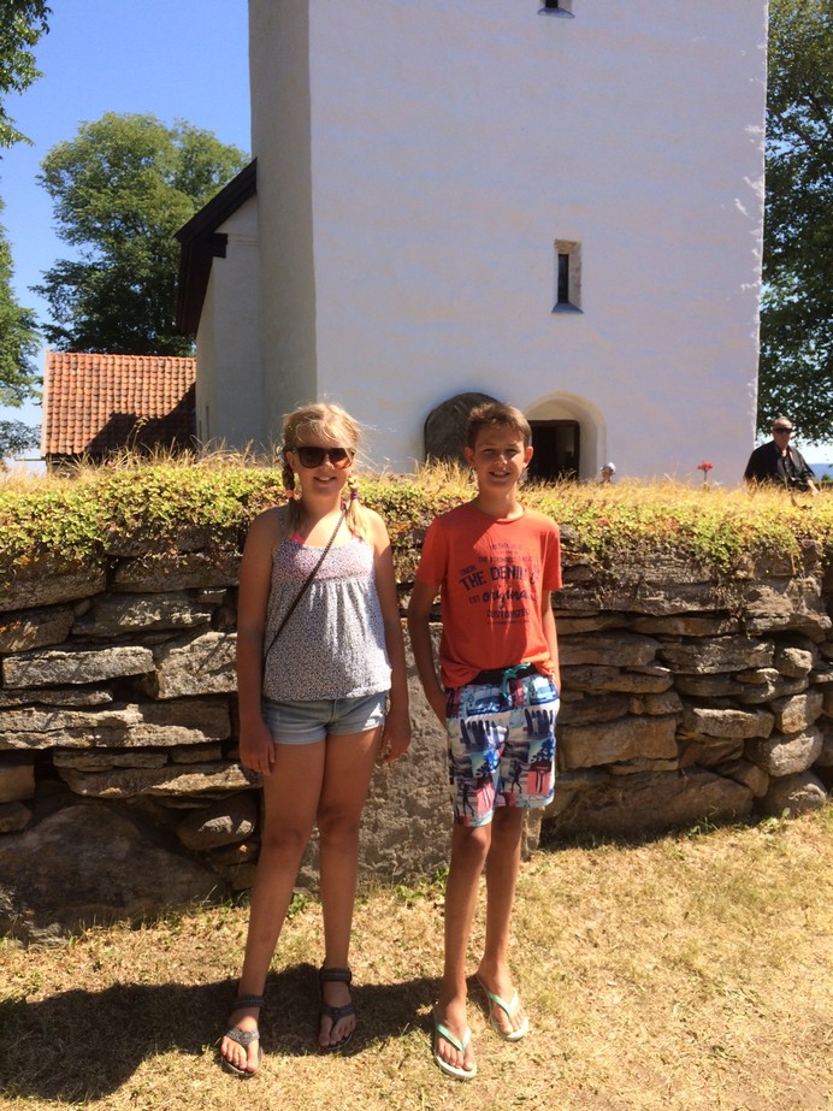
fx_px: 931
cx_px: 416
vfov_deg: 61.7
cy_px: 556
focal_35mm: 29
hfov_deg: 48.2
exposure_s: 1/1109
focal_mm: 4.15
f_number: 2.2
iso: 32
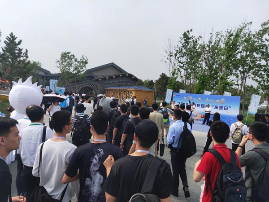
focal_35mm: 23
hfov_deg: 73.9
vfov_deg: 58.9
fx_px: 179
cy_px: 101
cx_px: 134
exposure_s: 1/1745
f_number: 1.7
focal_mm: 3.97
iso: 99
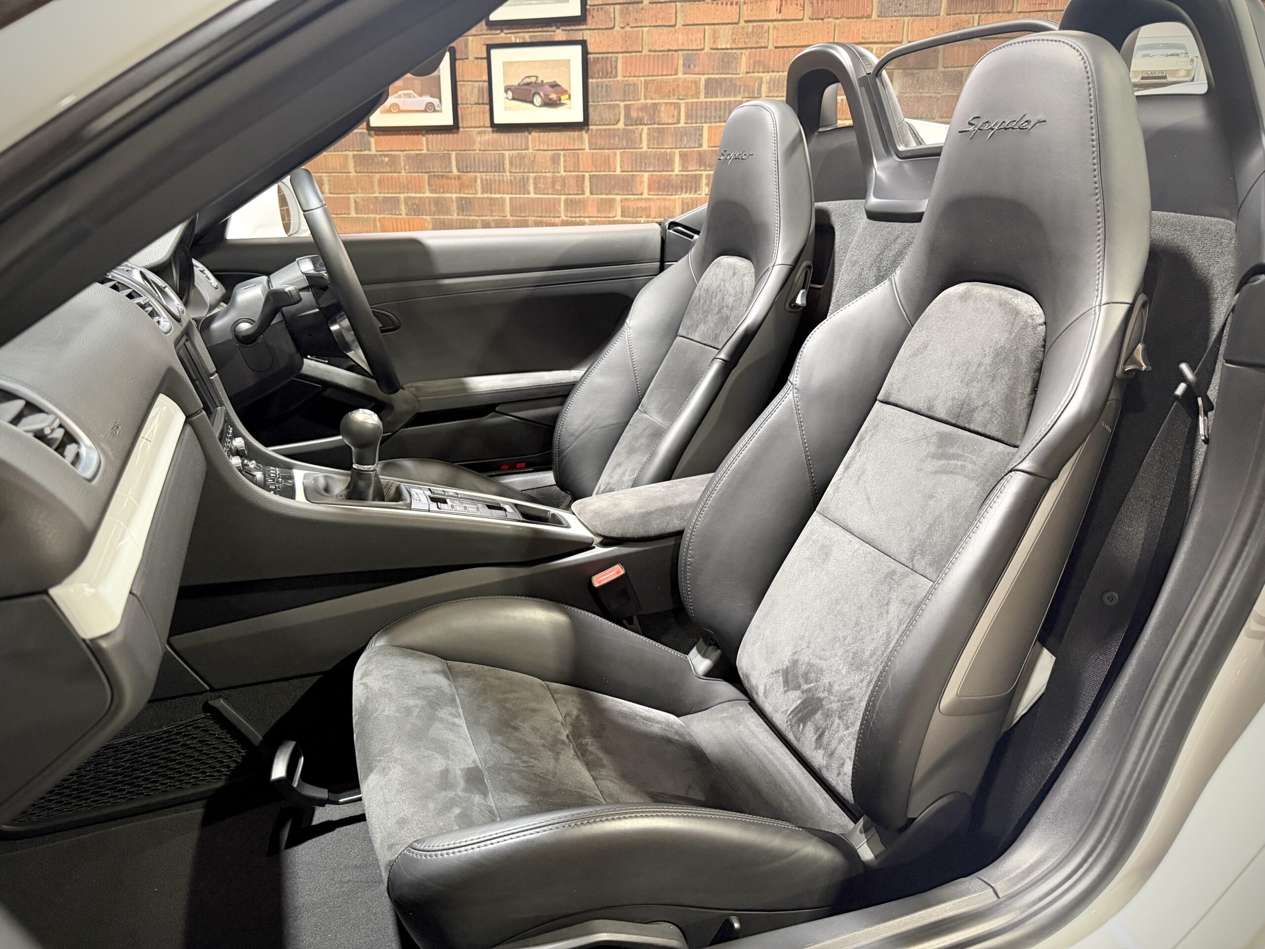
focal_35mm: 24
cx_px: 632
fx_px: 877
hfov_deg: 71.6
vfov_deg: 56.8
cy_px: 474
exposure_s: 1/33
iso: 640
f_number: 1.78
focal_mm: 6.76
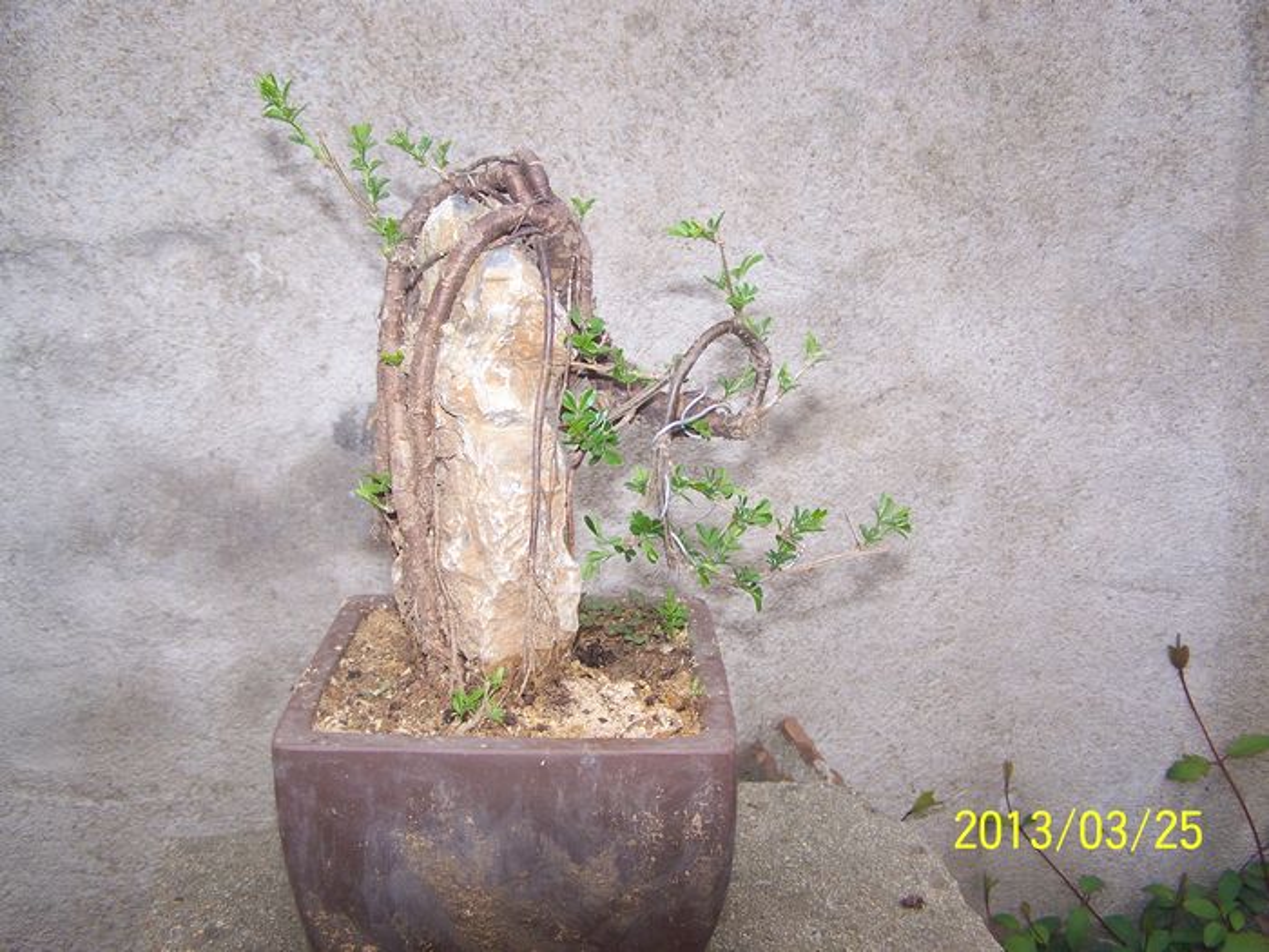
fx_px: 1393
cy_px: 476
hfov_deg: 49.0
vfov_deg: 37.7
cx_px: 634
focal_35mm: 38
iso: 80
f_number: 2.8
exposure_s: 1/60
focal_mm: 6.3
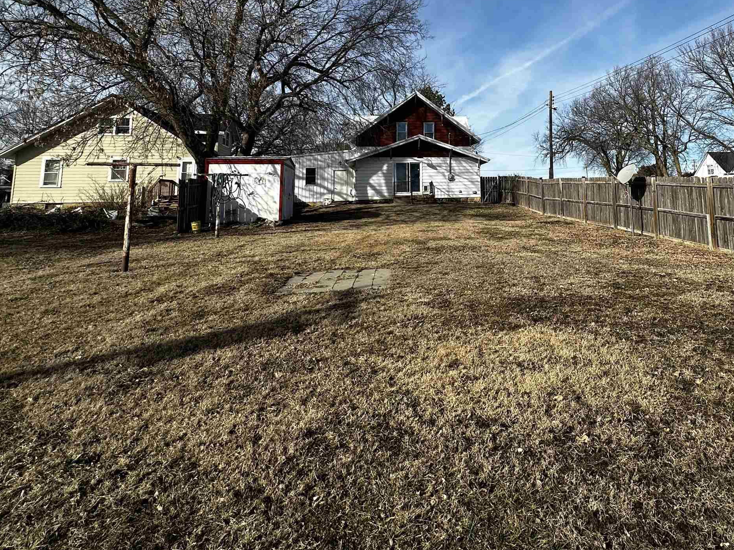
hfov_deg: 72.2
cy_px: 138
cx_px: 475
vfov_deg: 56.0
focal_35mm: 23
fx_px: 488
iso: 40
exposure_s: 1/2132
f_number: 2.2
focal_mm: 2.22
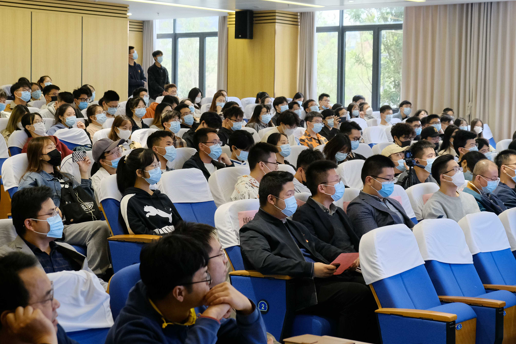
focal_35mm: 74
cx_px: 249
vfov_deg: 18.4
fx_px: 1061
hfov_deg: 27.3
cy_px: 162
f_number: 4.3
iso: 2000
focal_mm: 34.5
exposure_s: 1/80
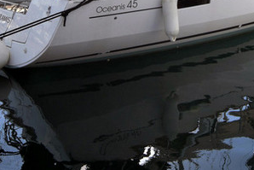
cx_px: 174
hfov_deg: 39.0
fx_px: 353
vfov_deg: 25.5
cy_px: -4
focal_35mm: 50
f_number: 13
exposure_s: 1/640
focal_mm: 16
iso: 1600
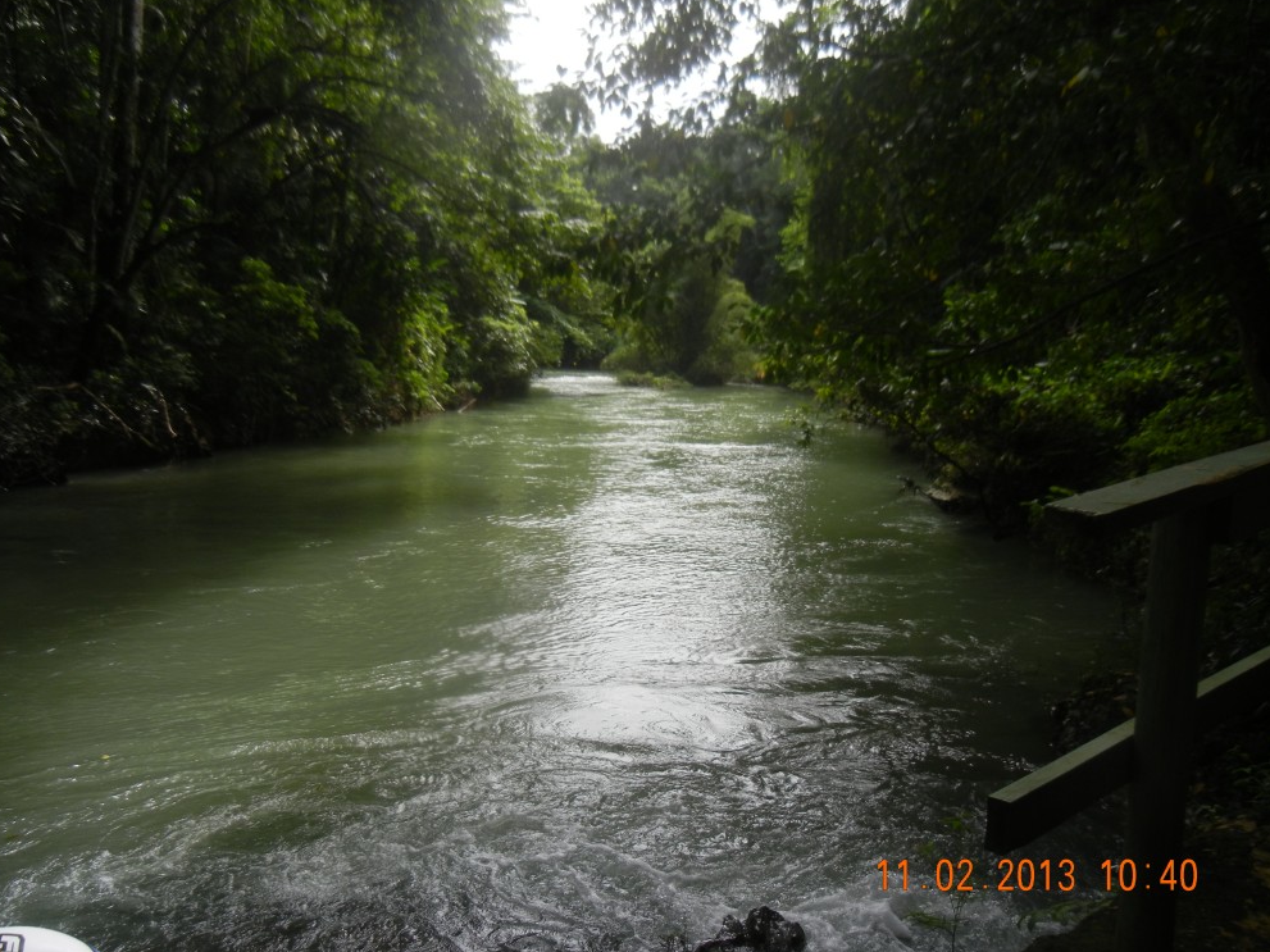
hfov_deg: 58.4
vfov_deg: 45.4
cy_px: 486
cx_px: 622
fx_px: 1137
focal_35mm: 31
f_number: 3.5
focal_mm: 5.4
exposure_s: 1/712
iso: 160
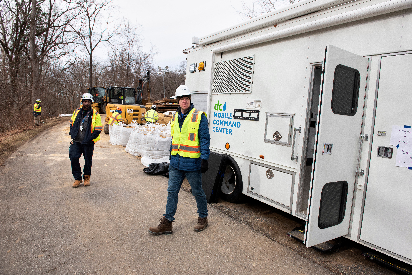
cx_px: 206
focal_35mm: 24
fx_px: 275
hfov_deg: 73.7
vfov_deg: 53.2
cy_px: 138
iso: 500
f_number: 7.1
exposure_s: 1/800
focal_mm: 24
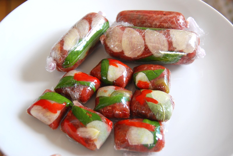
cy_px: 78
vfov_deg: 21.6
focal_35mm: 63
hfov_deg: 31.8
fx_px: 408
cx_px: 116
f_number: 4.5
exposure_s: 1/100
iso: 400
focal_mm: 42
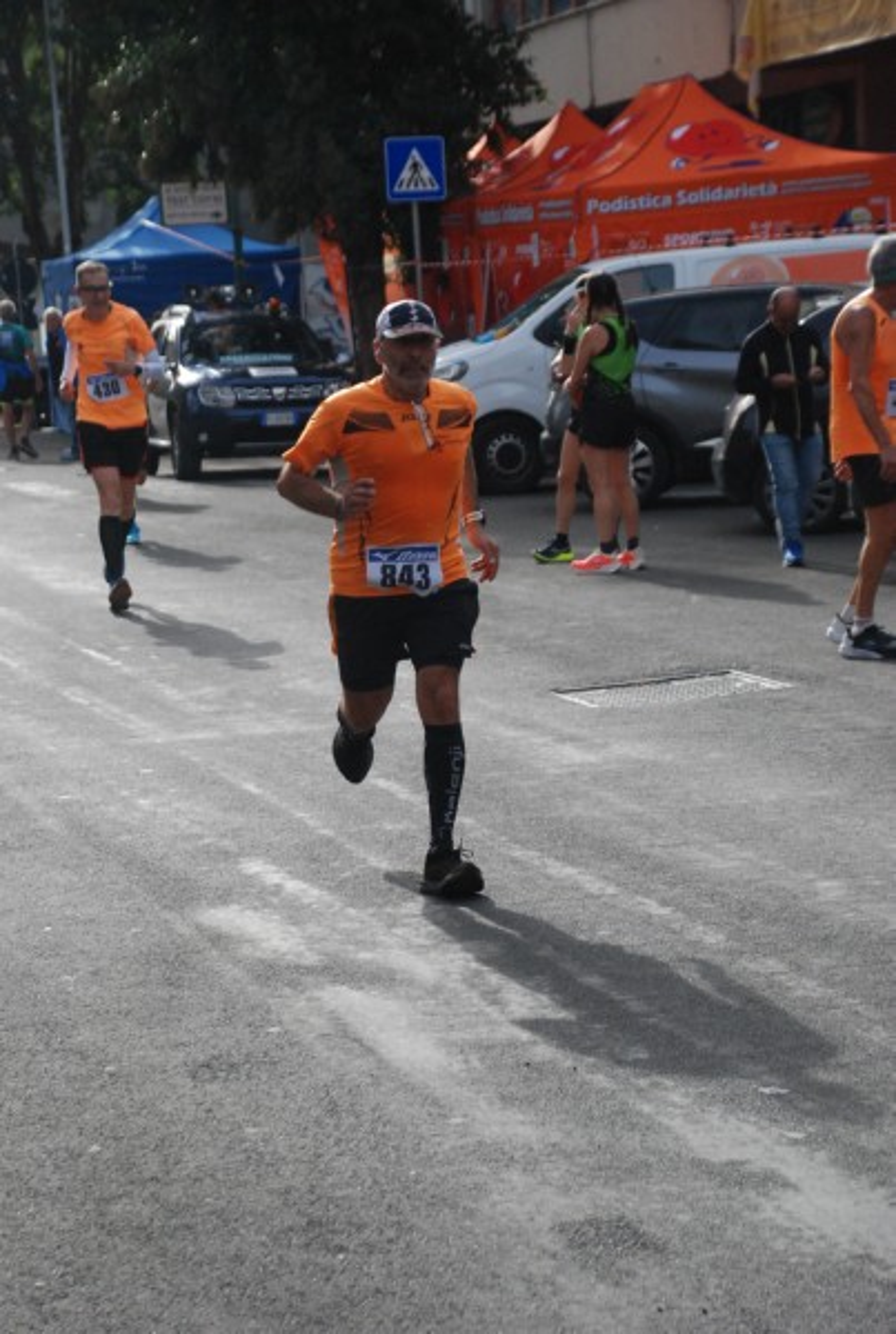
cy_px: 667
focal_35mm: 105
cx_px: 448
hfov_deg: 13.1
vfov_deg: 19.4
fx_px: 3900
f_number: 5.6
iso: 1000
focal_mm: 70
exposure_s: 1/1600
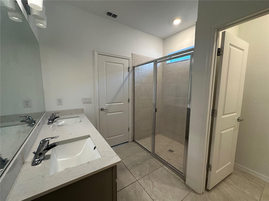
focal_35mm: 14
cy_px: 100
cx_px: 134
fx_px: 109
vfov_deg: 85.7
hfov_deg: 102.1
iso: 250
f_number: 2.2
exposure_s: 1/120
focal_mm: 2.22
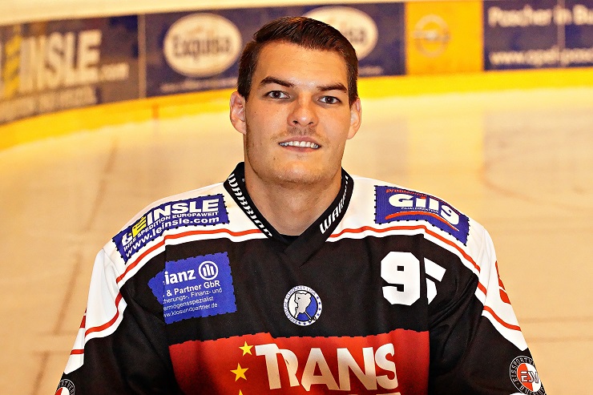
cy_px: 198
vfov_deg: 13.0
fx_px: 1729
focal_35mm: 105
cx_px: 296
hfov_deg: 19.5
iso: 6400
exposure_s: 1/160
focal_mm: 70
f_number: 5
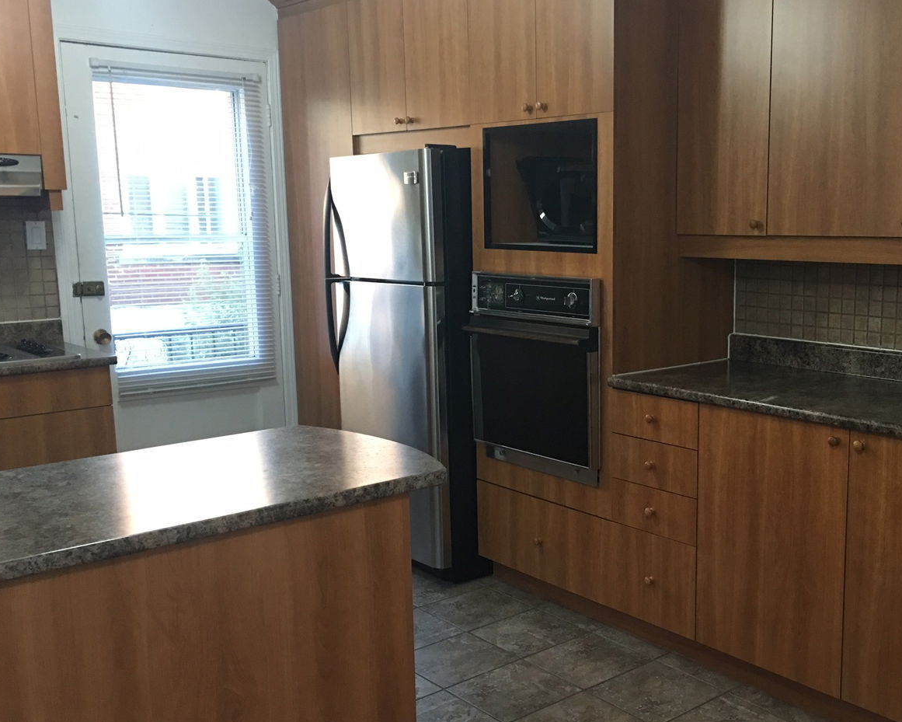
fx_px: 1041
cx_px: 611
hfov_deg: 46.0
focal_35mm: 39
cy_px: 397
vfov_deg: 38.2
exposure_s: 1/15
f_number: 2.2
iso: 80
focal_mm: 4.15
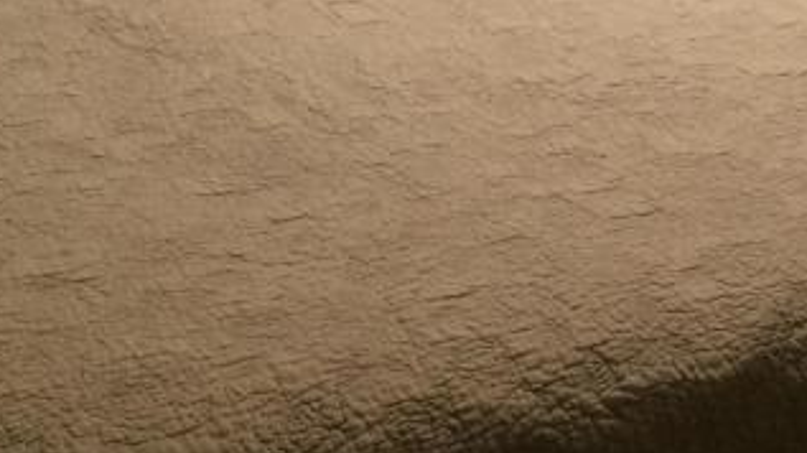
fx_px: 2182
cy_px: -249
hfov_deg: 20.9
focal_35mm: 102
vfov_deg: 11.3
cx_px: 491
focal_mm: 4.15
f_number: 2.2
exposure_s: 1/30
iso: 160
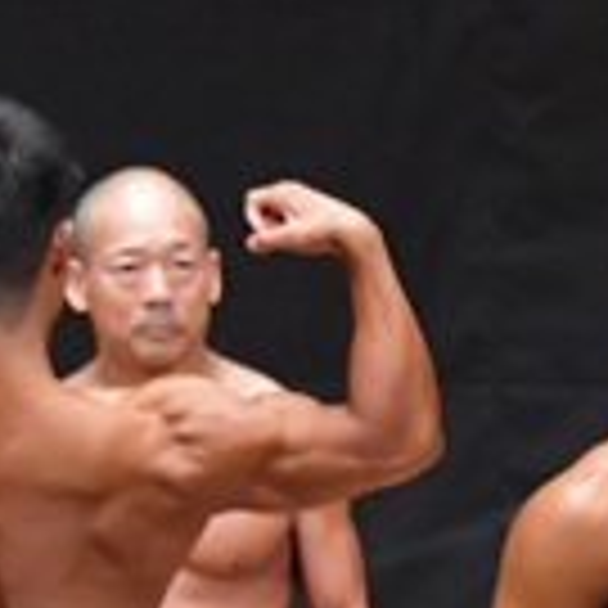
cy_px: 1144
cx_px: 1047
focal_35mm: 987
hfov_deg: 1.8
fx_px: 19613
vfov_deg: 1.8
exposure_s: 1/400
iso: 8000
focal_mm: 135
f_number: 5.6
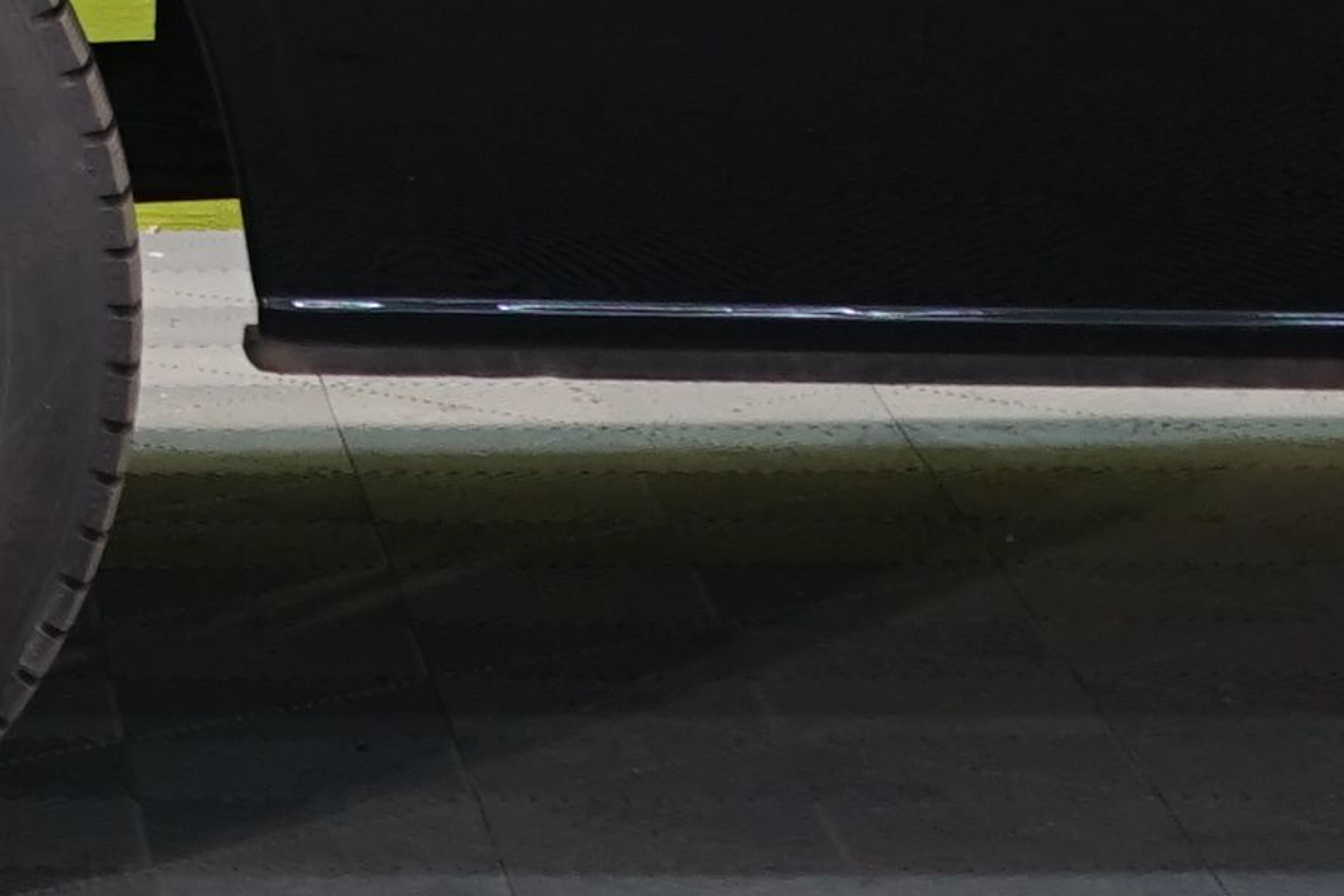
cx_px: -975
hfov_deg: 7.2
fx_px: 10378
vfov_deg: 4.8
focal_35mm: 278
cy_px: -1134
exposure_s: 1/25
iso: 500
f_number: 4.5
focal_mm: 41
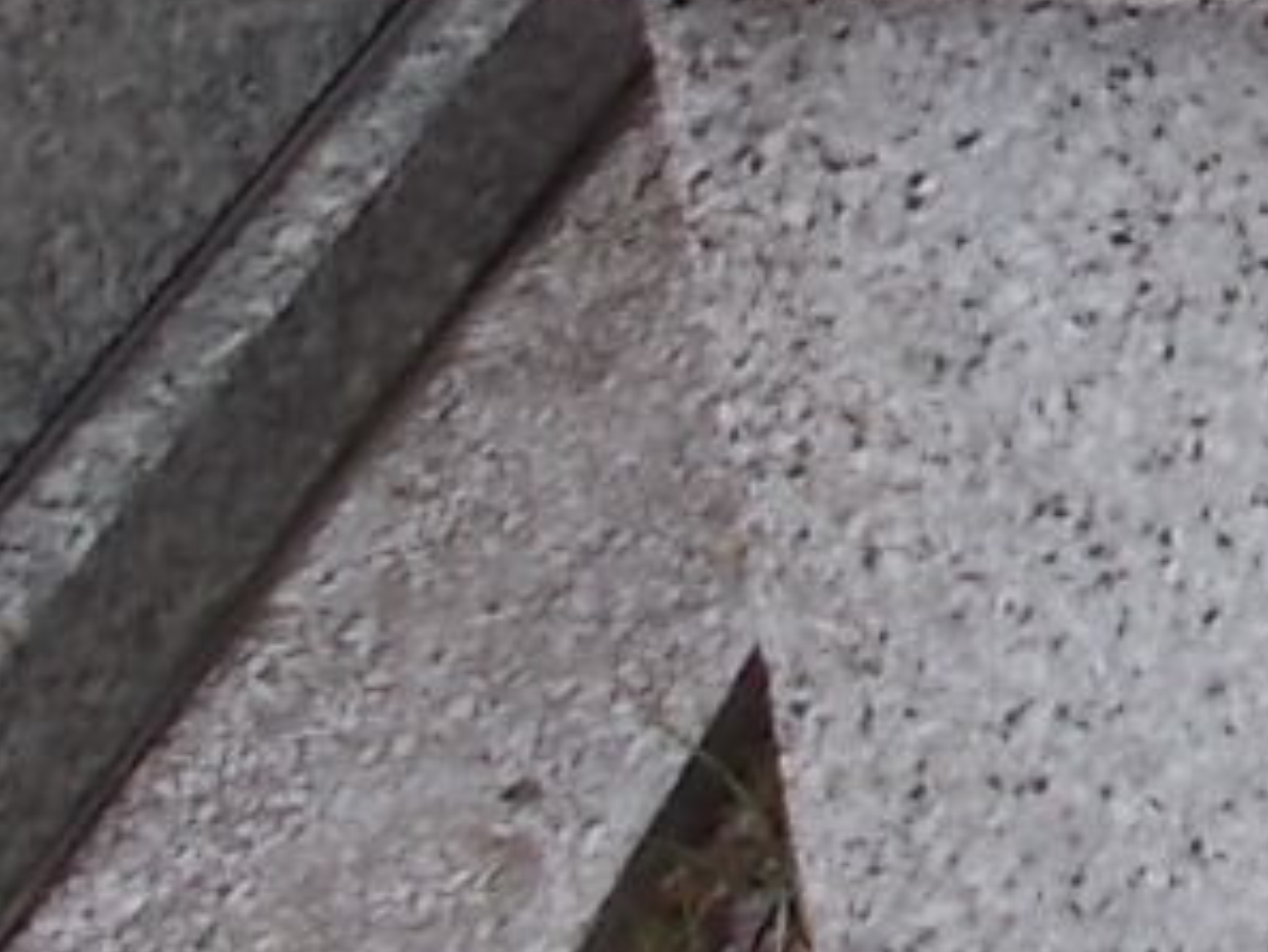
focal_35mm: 140
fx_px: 5130
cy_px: -1089
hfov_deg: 12.5
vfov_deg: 9.7
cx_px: 2455
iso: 80
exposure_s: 1/400
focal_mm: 4.6
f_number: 3.2
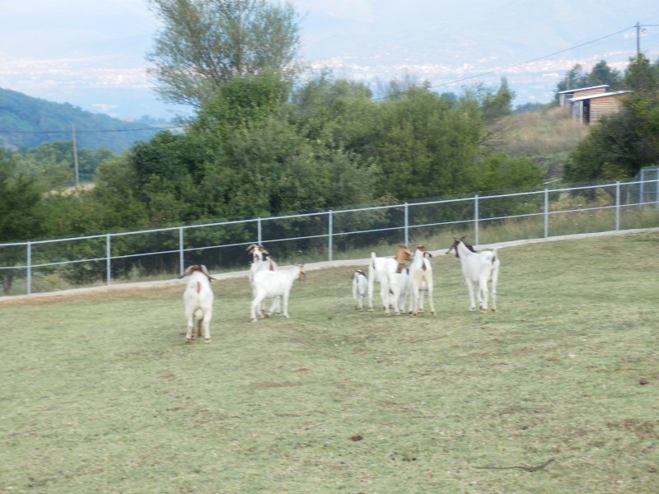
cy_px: 247
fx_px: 1675
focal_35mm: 88
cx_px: 330
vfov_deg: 16.8
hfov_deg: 22.3
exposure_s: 1/80
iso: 100
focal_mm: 15.5
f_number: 5.1
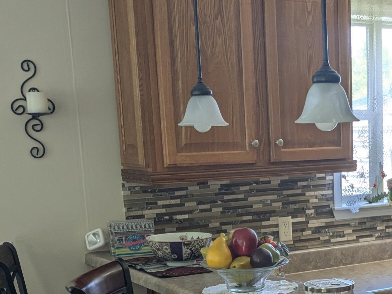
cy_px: 306
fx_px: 781
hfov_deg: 27.4
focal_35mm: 69
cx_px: 333
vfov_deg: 20.5
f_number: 1.73
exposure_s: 1/121
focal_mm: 4.38
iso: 50
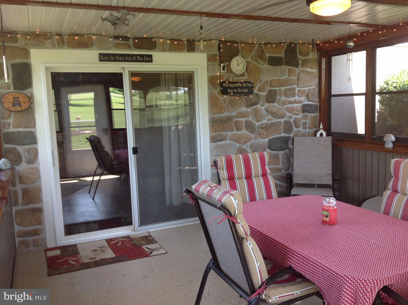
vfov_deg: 40.6
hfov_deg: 52.7
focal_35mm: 35
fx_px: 412
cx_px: 204
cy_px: 152
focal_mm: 4.28
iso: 100
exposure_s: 1/100
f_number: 2.4
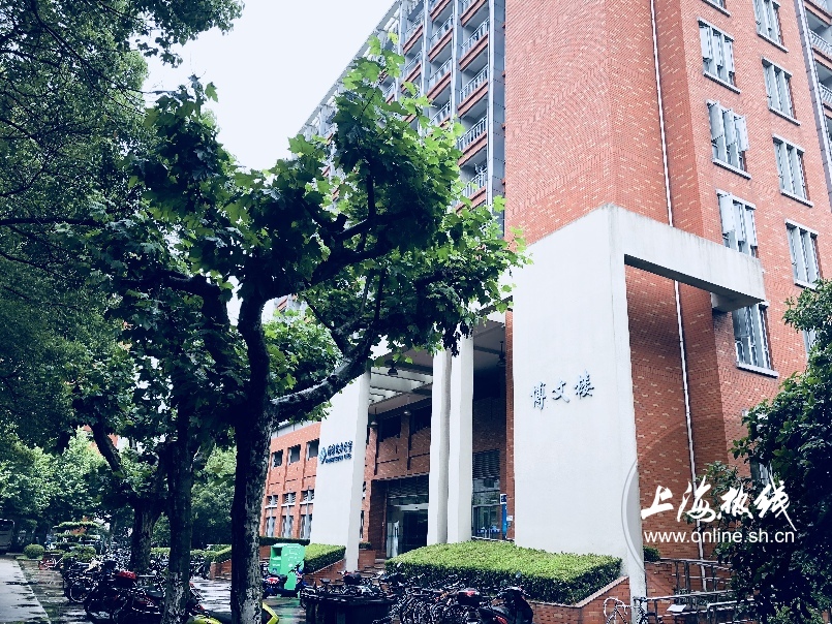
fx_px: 673
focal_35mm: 28
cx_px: 416
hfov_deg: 63.4
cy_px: 312
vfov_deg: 49.8
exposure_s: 1/120
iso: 32
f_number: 1.8
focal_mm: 4
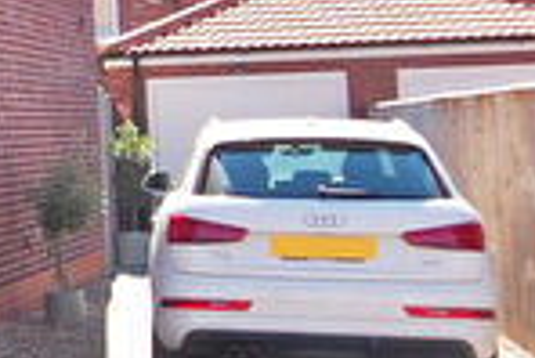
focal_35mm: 85
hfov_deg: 18.3
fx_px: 1264
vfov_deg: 15.8
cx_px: -452
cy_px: 0
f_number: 7.1
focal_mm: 12
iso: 200
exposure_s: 1/200
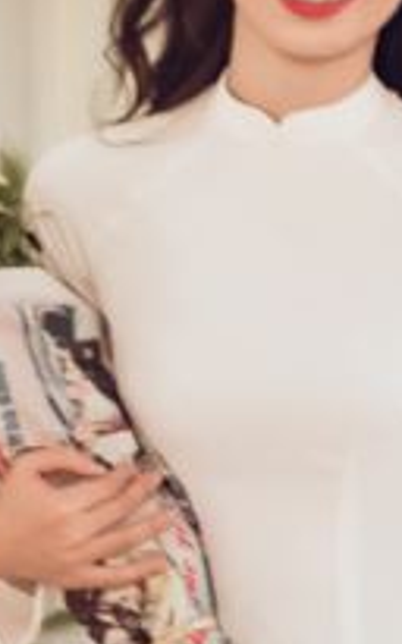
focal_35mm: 380
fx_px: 6666
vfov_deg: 5.5
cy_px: 614
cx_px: 496
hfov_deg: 3.4
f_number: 2.8
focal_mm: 60
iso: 1250
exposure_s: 1/80
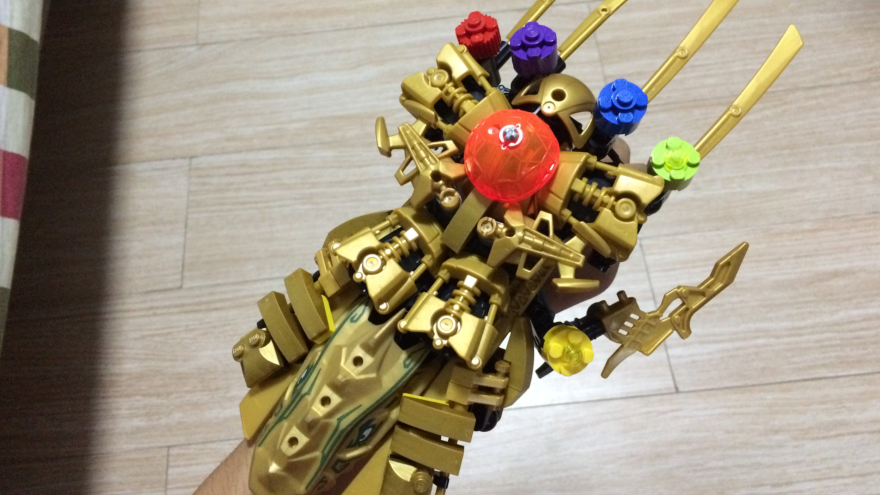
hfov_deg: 61.0
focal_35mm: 32
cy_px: 206
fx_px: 747
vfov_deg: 36.6
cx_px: 438
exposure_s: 1/15
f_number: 2.2
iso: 400
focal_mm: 4.15
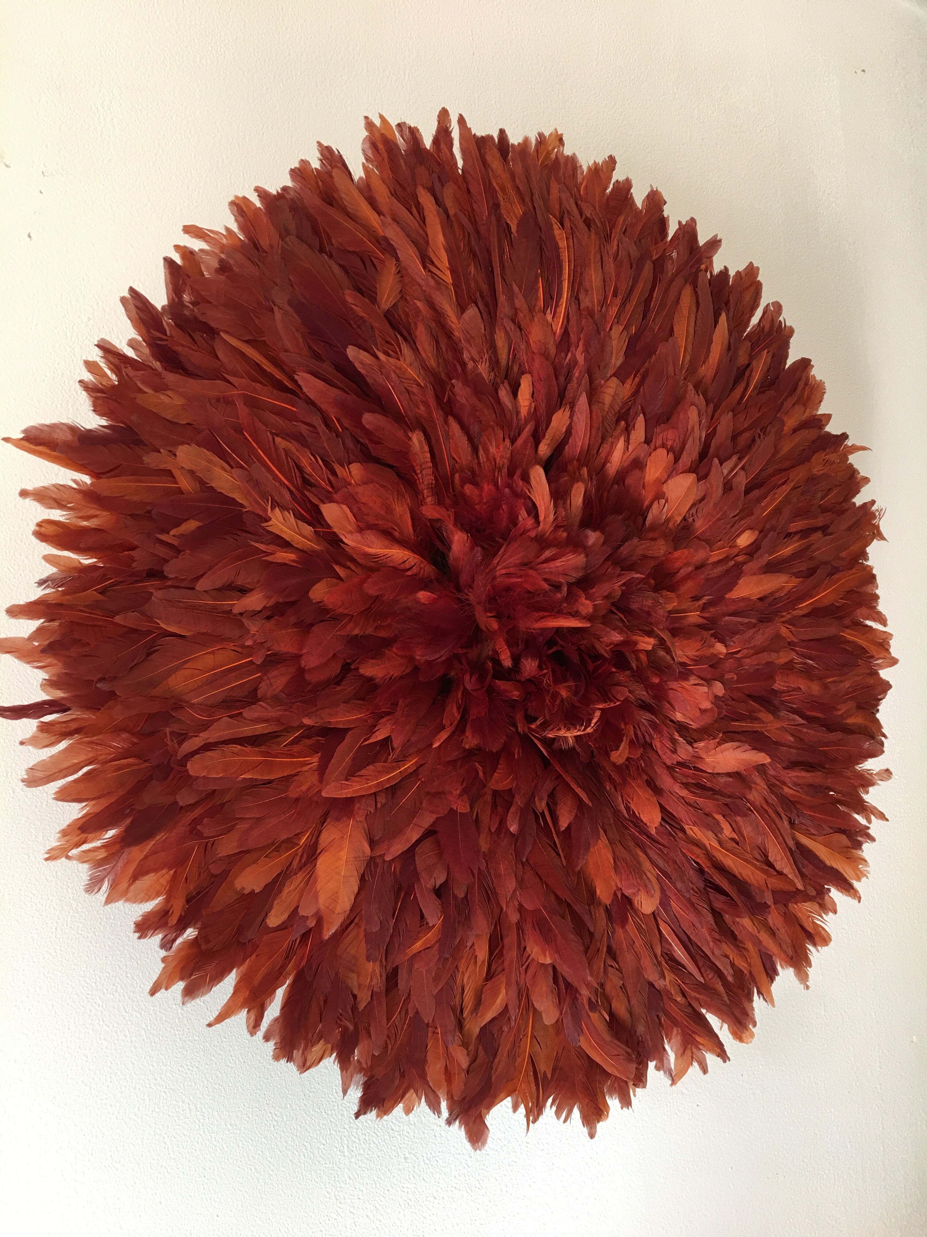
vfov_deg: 61.7
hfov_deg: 48.2
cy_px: 618
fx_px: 1035
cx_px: 464
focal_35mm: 29
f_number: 2.2
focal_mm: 4.15
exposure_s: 1/33
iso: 32
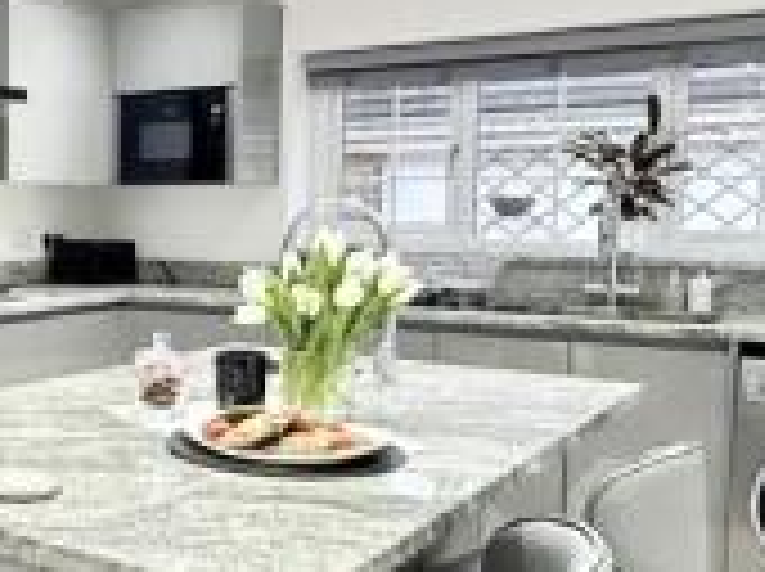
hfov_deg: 36.0
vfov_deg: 30.2
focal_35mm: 48
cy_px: 309
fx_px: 1059
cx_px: 7
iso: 800
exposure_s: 1/50
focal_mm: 2.22
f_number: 2.2
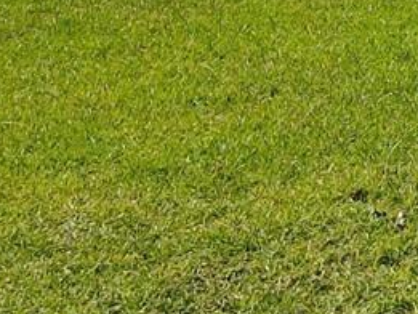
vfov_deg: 9.4
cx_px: 879
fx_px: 1776
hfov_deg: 11.8
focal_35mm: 147
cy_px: -327
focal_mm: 4.5
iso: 100
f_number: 2.8
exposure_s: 1/800
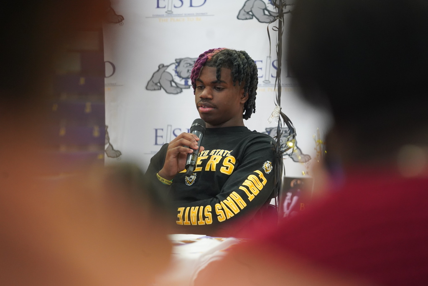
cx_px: 214
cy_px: 143
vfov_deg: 6.9
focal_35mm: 198
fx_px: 2354
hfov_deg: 10.4
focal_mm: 198
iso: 4000
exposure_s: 1/200
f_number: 4
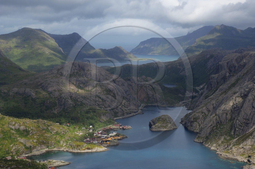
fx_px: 509
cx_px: 128
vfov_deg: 18.9
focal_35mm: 72
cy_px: 84
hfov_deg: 28.1
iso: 100
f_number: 3.5
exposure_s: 1/1250
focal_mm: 48
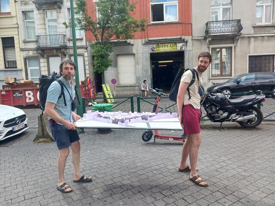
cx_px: 138
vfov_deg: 51.4
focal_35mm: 27
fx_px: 214
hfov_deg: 65.3
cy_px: 103
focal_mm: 4
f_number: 1.8
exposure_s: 1/100
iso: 32
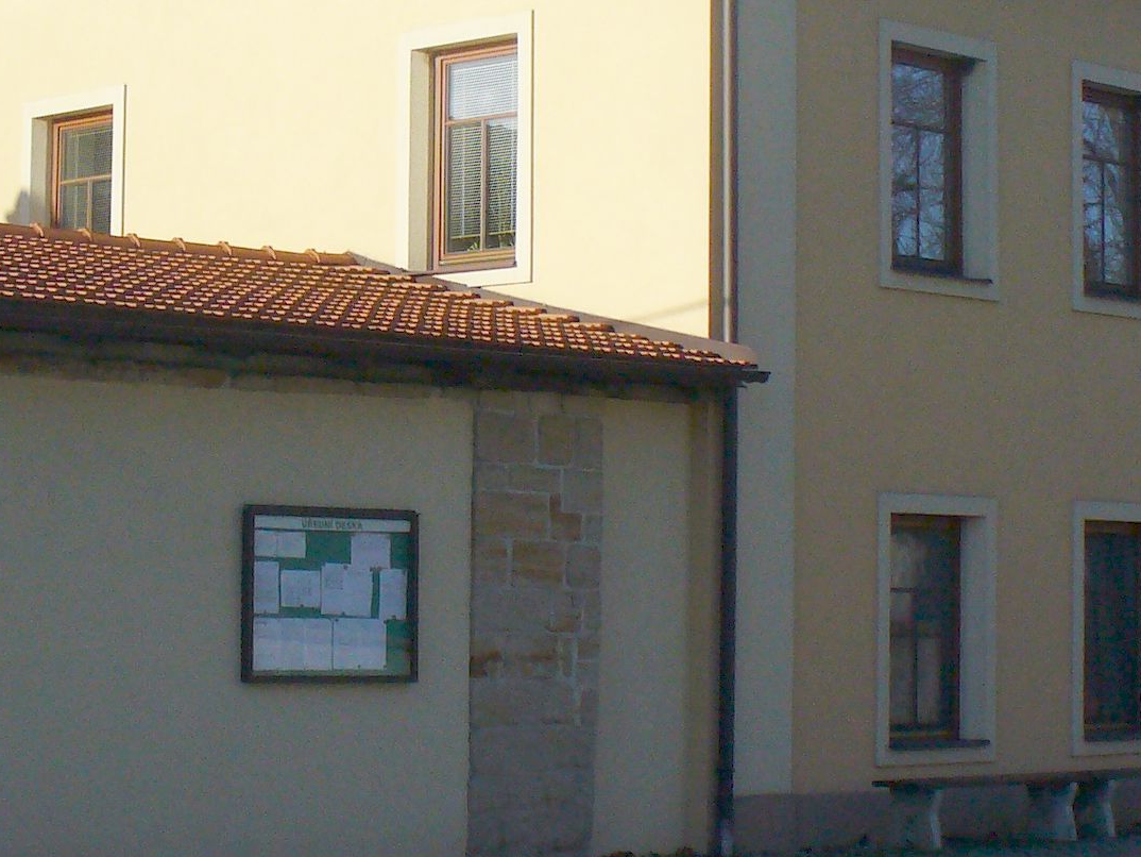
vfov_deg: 15.2
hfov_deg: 20.2
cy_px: 237
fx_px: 3198
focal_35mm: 97
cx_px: 395
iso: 80
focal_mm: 6.1
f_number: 5.6
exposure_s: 1/500
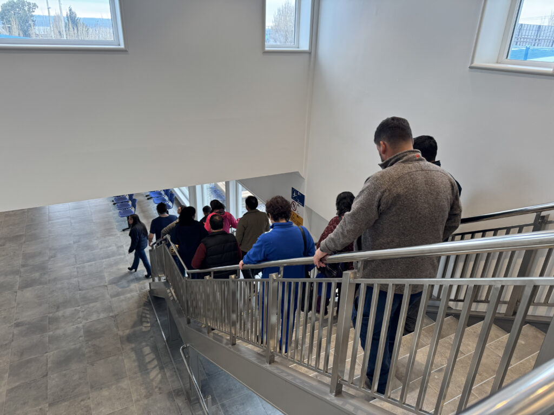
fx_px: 384
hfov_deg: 71.6
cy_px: 208
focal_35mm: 24
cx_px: 277
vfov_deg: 56.8
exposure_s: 1/121
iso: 50
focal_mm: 6.76
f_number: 1.78
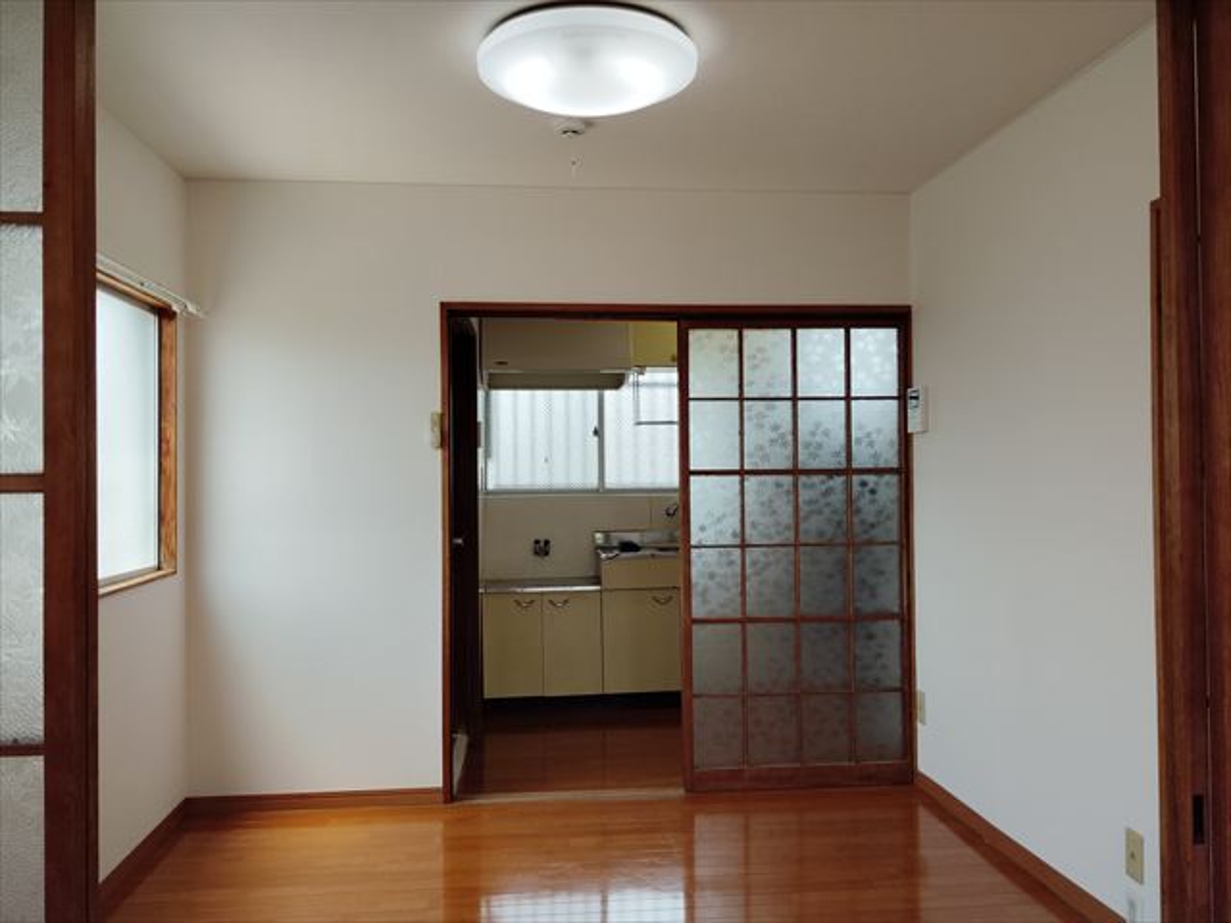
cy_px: 462
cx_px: 616
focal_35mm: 29
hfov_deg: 61.7
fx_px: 1031
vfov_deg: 48.2
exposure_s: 1/334
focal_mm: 4.25
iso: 50
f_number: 1.8
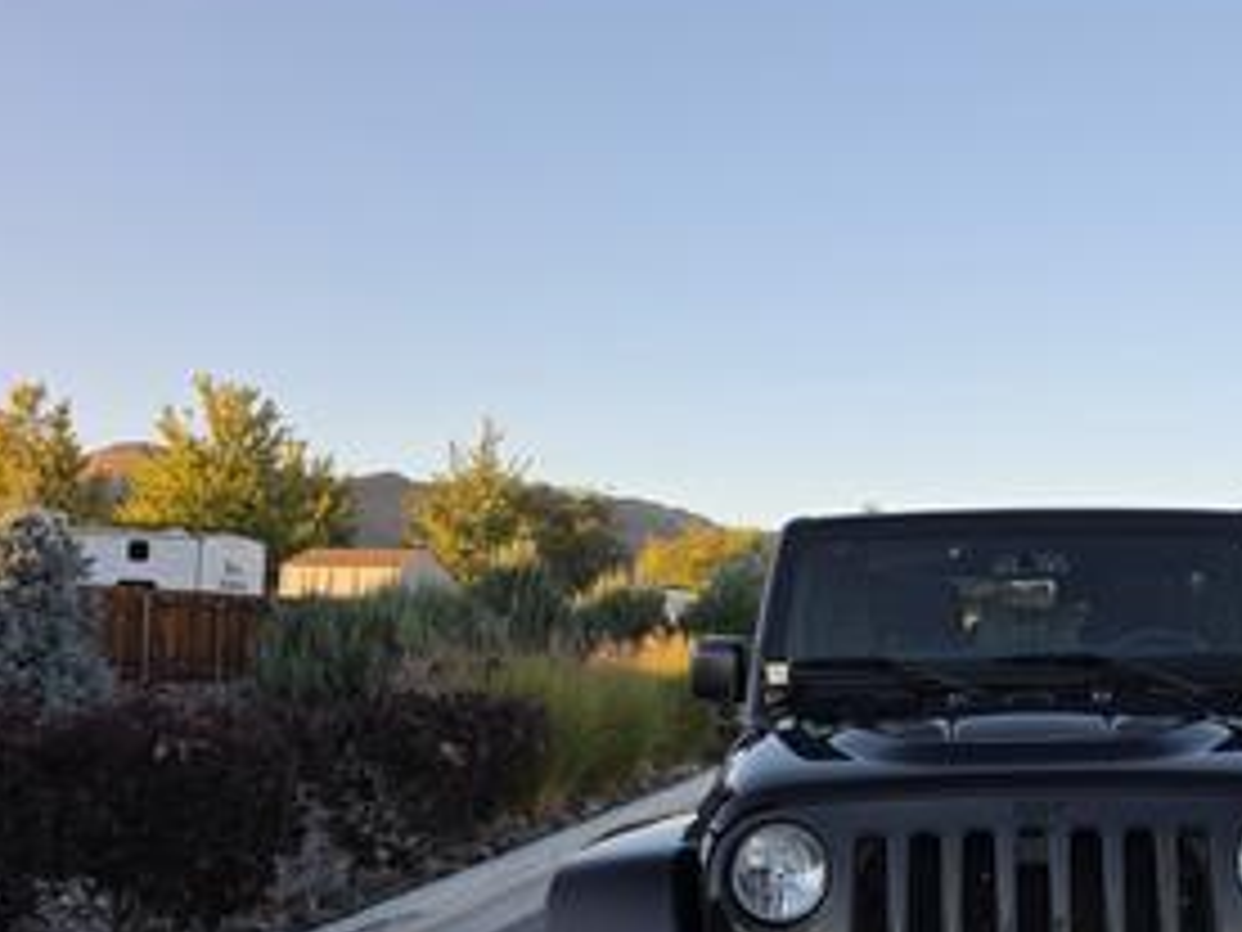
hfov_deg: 42.4
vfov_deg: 34.2
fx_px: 1507
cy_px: 572
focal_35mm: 42
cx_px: 1030
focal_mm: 6.3
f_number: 1.7
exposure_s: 1/1286
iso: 80
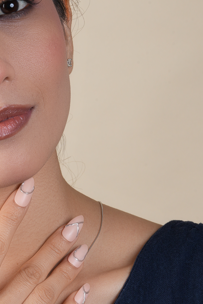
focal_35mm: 212
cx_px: 9
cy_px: 153
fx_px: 1793
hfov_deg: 6.5
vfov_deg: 9.7
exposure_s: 1/125
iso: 100
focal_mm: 90
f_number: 20
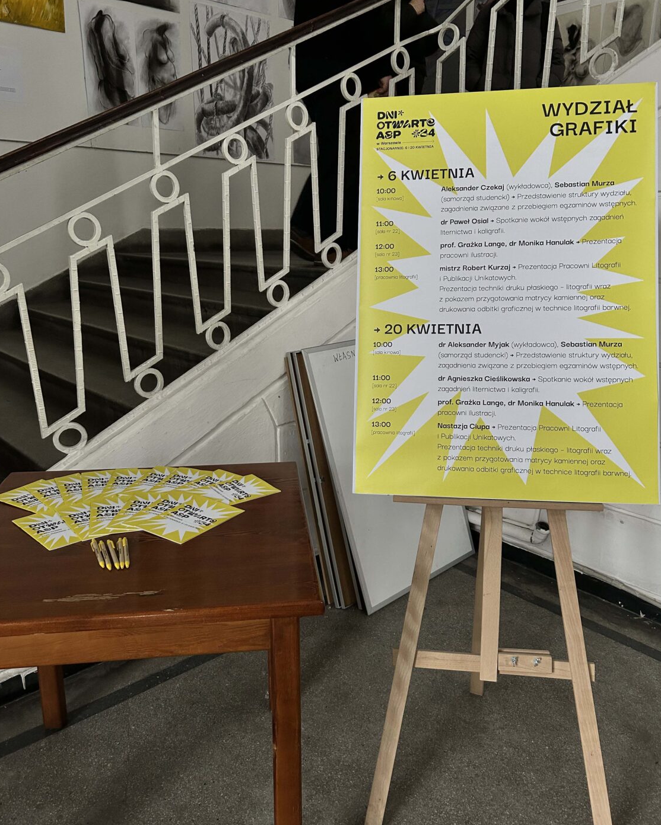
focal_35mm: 28
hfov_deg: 51.5
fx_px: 685
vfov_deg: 62.2
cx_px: 336
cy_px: 391
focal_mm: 5.7
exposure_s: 1/121
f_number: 1.5
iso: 125
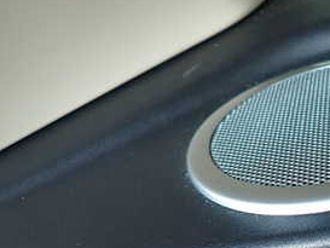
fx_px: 525
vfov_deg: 25.8
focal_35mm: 55
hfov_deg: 32.9
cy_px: 218
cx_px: 303
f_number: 2
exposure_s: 1/40
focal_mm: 4.5
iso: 200
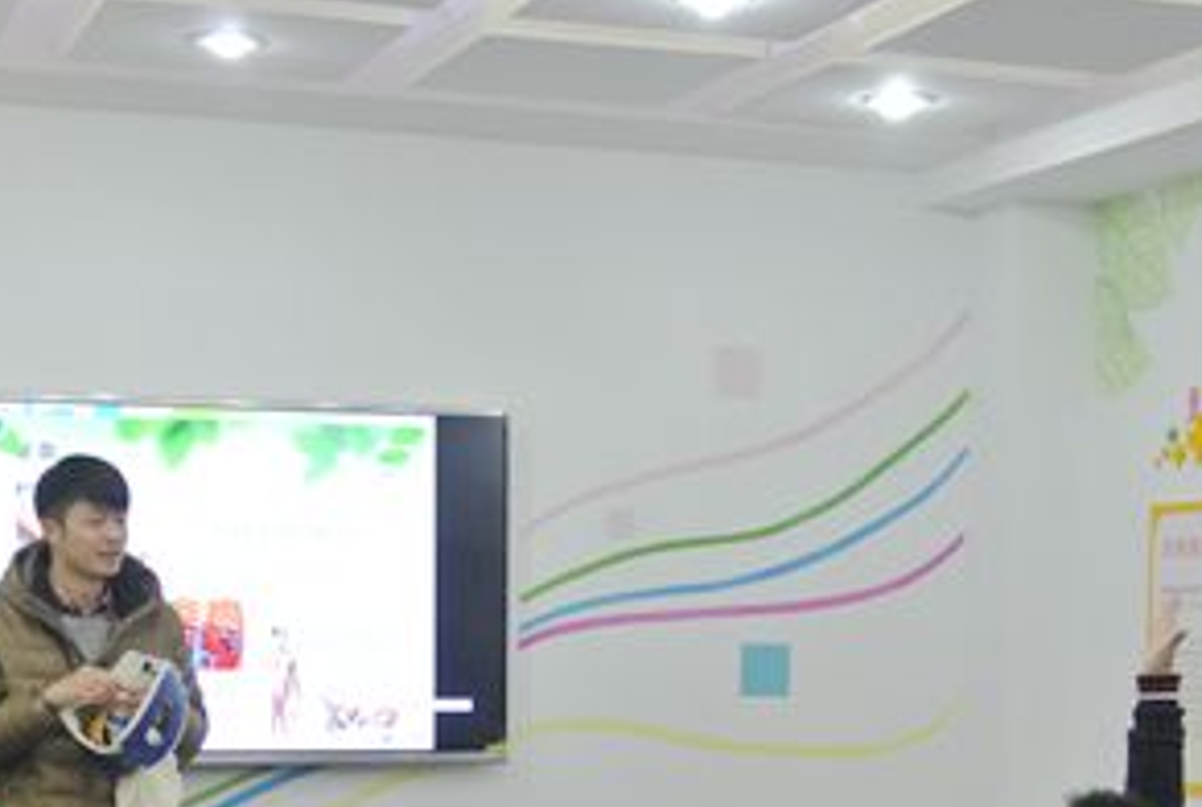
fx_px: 2543
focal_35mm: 76
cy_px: 819
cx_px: 519
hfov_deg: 26.6
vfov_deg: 17.6
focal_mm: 14
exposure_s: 1/40
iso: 800
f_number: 4
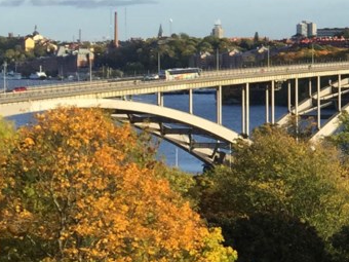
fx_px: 1240
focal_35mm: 123
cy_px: 36
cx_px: 665
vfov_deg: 12.0
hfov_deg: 13.9
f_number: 2.2
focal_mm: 4.15
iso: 32
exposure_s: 1/732
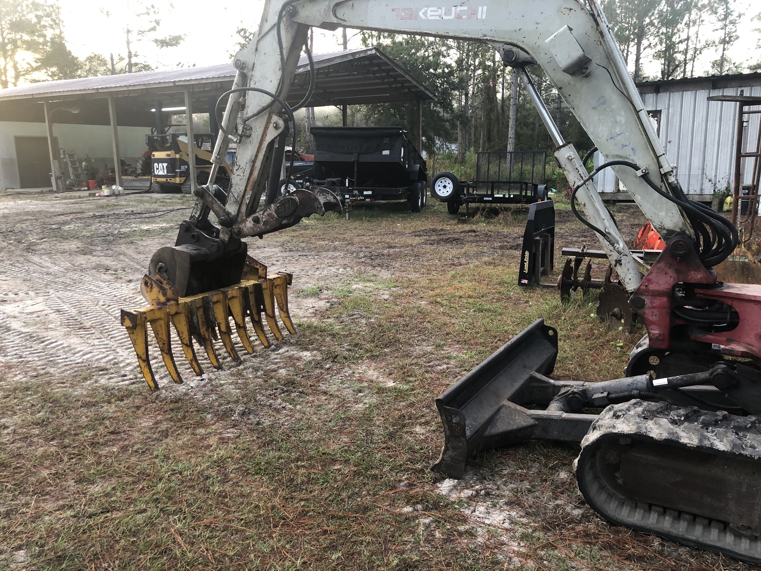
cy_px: 286
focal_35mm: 28
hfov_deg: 63.4
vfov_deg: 49.7
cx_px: 380
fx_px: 616
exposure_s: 1/30
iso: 32
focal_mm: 3.99
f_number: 1.8
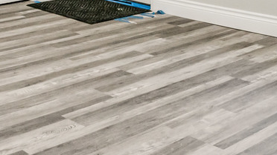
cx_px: 180
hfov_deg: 28.8
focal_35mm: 73
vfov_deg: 14.3
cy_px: -139
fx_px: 536
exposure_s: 1/125
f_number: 9
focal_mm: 16
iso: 640
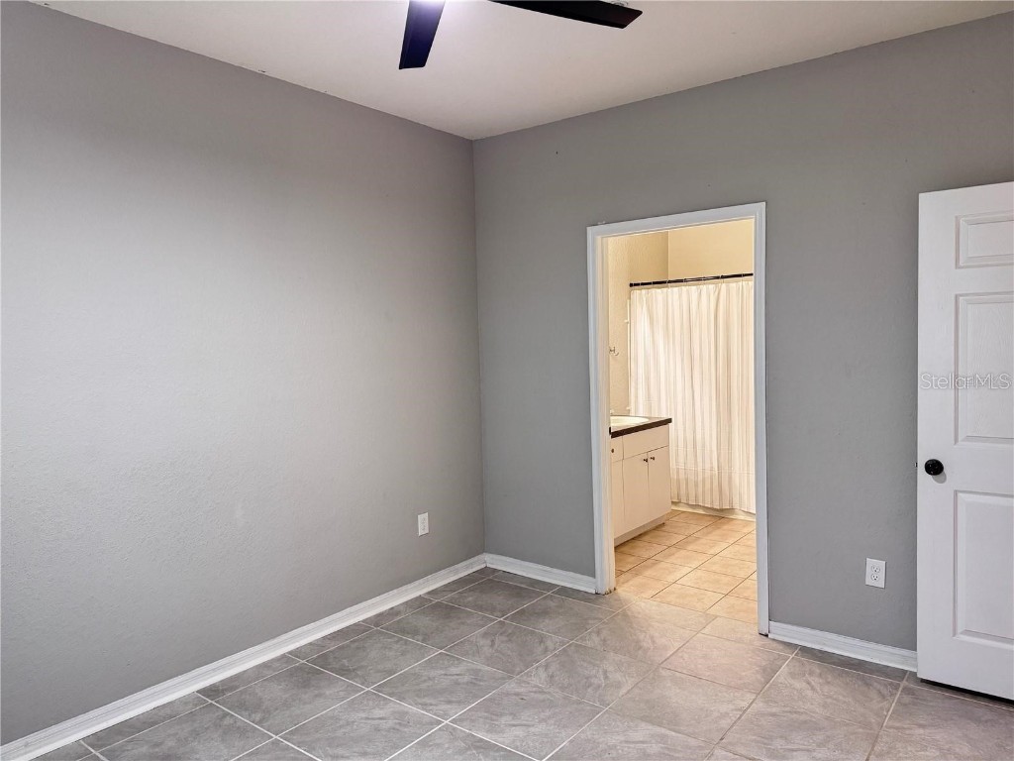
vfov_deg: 56.8
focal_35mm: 24
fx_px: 703
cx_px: 507
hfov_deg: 71.6
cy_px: 380
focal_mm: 6.76
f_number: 1.78
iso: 320
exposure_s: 1/60
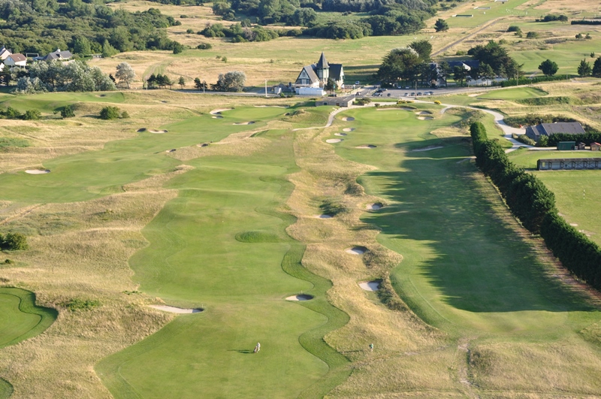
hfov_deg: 26.0
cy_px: 200
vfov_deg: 17.4
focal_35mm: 78
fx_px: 1300
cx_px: 300
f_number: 9
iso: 200
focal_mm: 52
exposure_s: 1/125
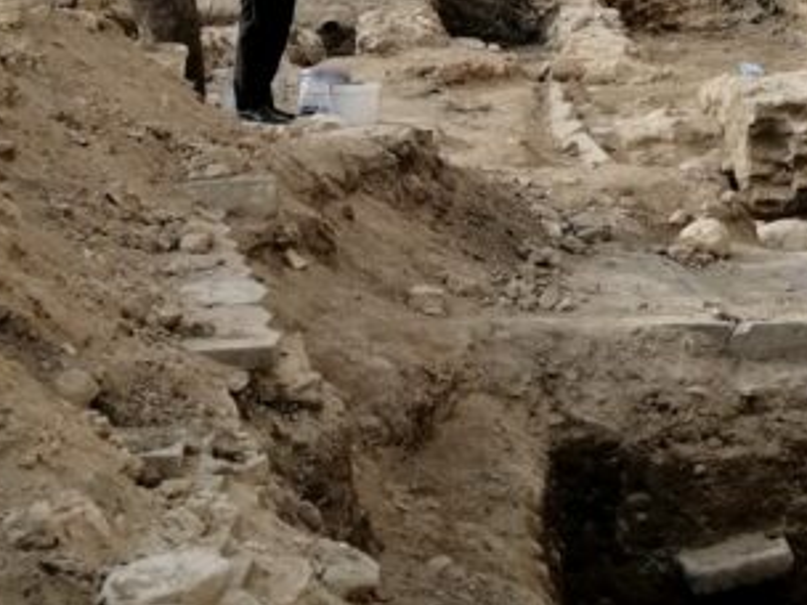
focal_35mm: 71
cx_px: 934
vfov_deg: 19.3
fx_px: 1655
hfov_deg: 25.0
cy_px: -159
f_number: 1.8
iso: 50
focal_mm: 3.95
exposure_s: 1/628
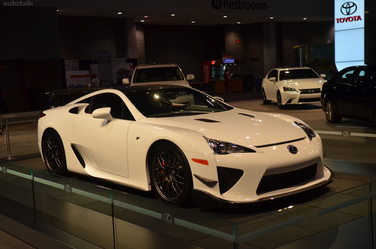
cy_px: 124
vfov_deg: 28.0
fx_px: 500
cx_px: 188
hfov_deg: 41.2
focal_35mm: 48
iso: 1400
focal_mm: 32
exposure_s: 1/500
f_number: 2.8
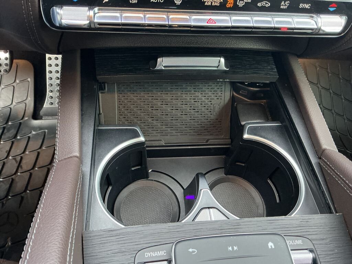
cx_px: 176
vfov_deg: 48.2
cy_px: 132
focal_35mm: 29
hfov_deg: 61.7
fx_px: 295
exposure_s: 1/30
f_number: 1.8
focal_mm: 3
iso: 250
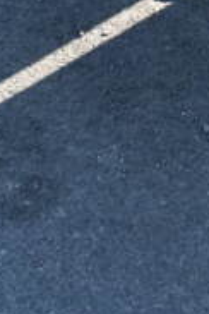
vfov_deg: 13.9
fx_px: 1176
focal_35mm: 135
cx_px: 346
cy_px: -212
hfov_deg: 9.8
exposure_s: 1/160
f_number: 6.3
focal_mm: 18
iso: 100
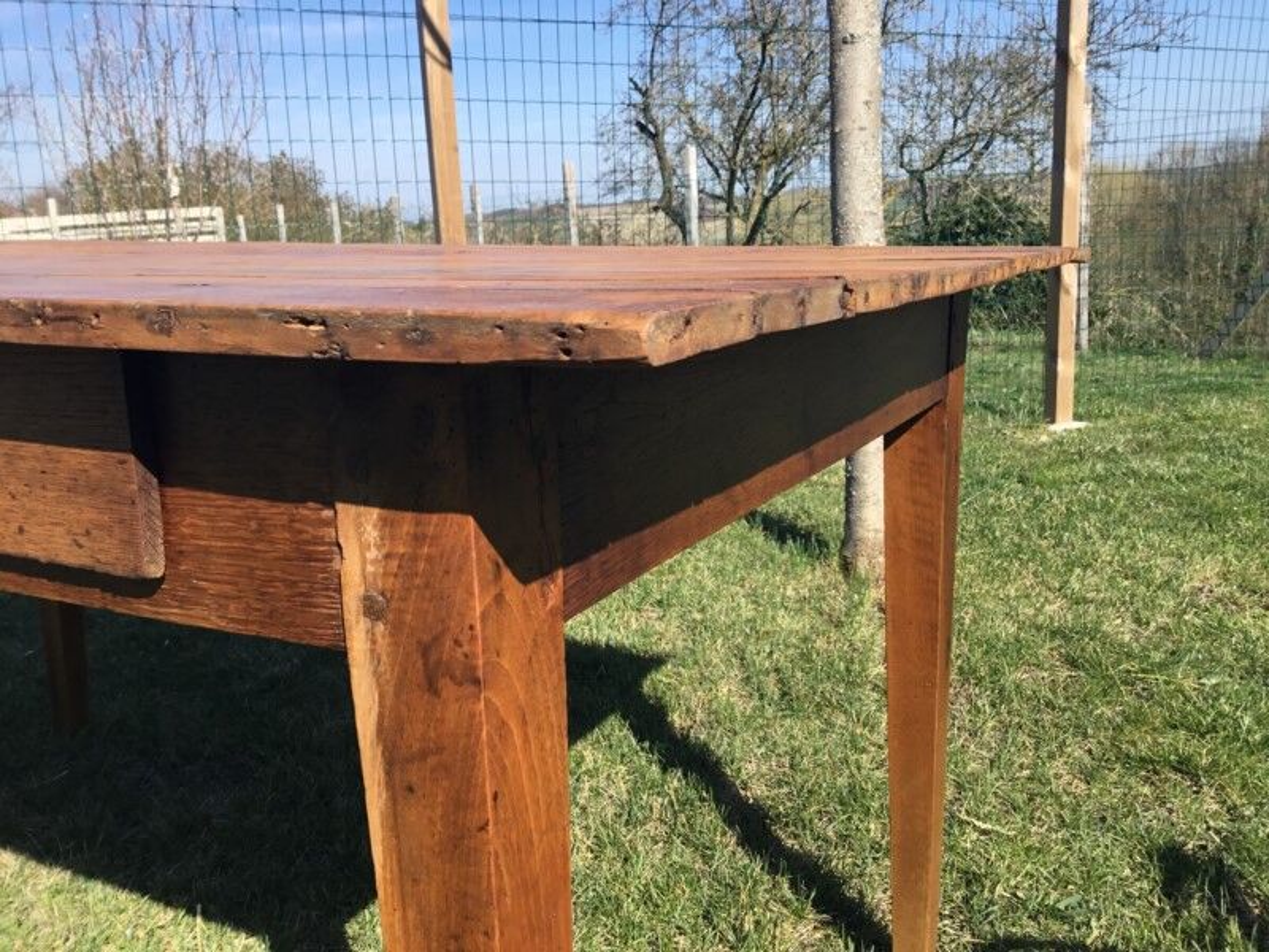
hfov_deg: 58.4
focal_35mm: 31
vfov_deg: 45.4
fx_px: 1136
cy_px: 476
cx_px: 634
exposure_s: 1/970
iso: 25
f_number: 2.4
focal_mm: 3.3
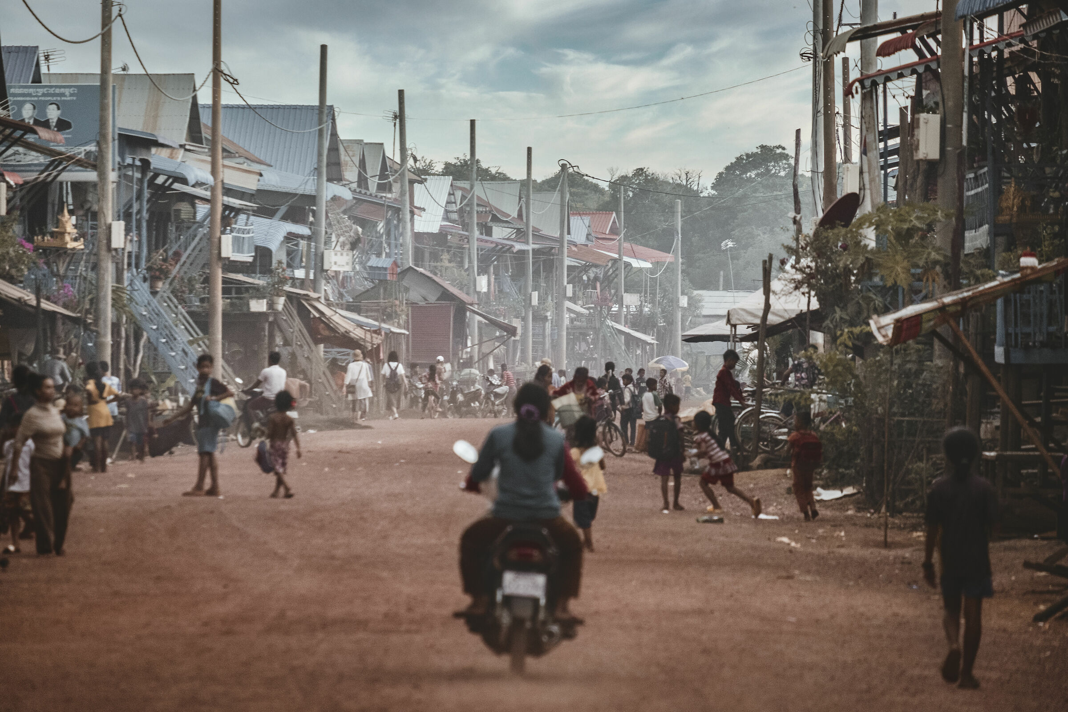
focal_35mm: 300
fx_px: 8899
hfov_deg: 6.9
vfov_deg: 4.6
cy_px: 356
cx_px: 534
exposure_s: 1/220
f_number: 5.6
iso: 2000
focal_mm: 200
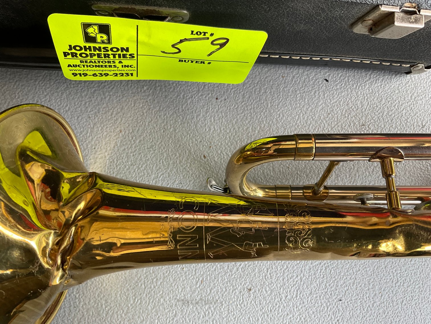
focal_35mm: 29
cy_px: 162
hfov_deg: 61.7
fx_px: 361
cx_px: 216
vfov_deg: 48.2
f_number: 1.8
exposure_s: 1/120
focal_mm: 3
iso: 25
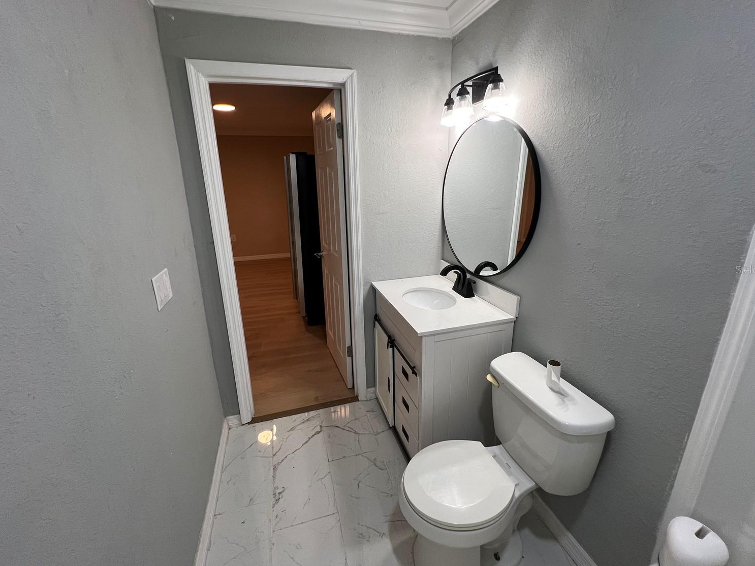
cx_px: 377
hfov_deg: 102.1
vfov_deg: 85.6
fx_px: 305
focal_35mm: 14
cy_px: 269
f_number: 1.8
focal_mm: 1.57
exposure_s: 1/120
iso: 125
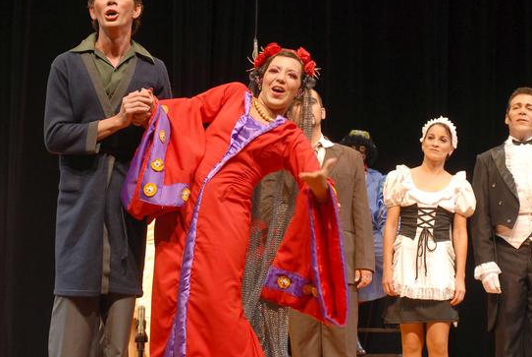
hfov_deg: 24.4
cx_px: 289
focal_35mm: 83
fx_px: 1228
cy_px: 160
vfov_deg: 16.5
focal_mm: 50
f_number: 3.5
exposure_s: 1/60
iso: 450
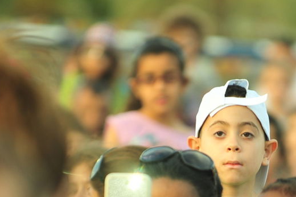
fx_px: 4421
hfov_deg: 3.8
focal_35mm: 538
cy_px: 237
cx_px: 244
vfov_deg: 2.5
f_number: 2.8
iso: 250
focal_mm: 200
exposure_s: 1/100
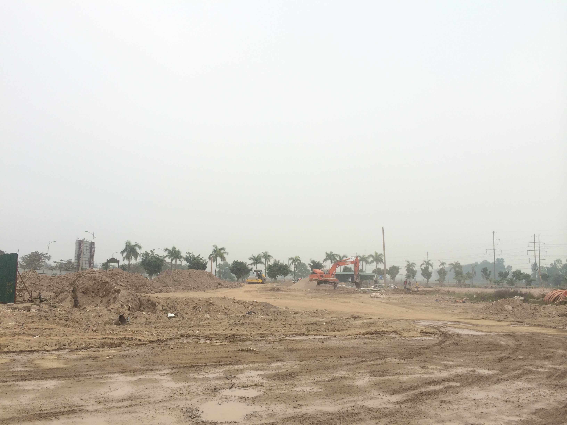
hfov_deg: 60.0
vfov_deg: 46.8
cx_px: 284
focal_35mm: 30
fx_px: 491
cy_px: 212
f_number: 2.2
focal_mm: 4.12
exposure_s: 1/1026
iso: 32
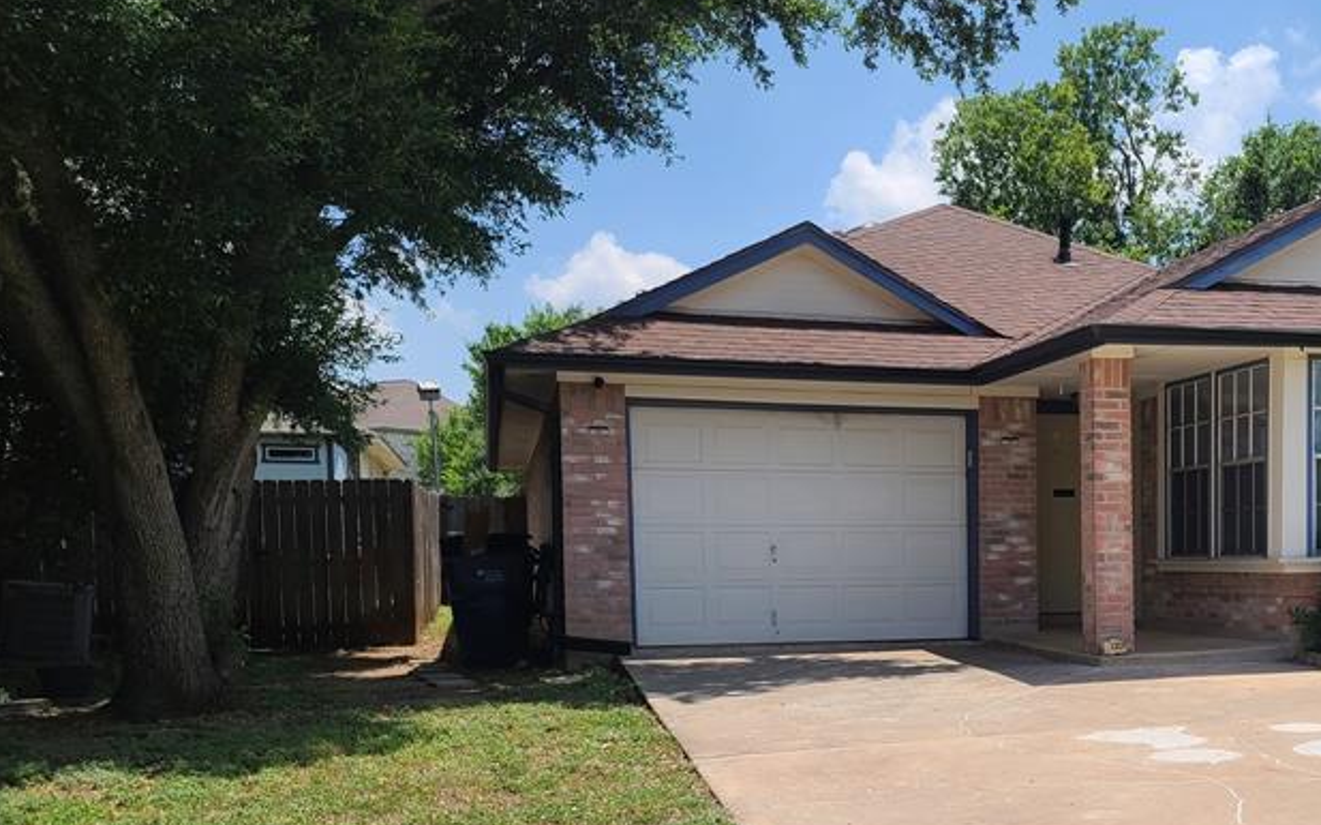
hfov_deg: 43.2
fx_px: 1583
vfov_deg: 28.8
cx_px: 1053
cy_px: 617
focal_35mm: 44
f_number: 1.8
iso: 16
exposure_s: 1/994
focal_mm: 7
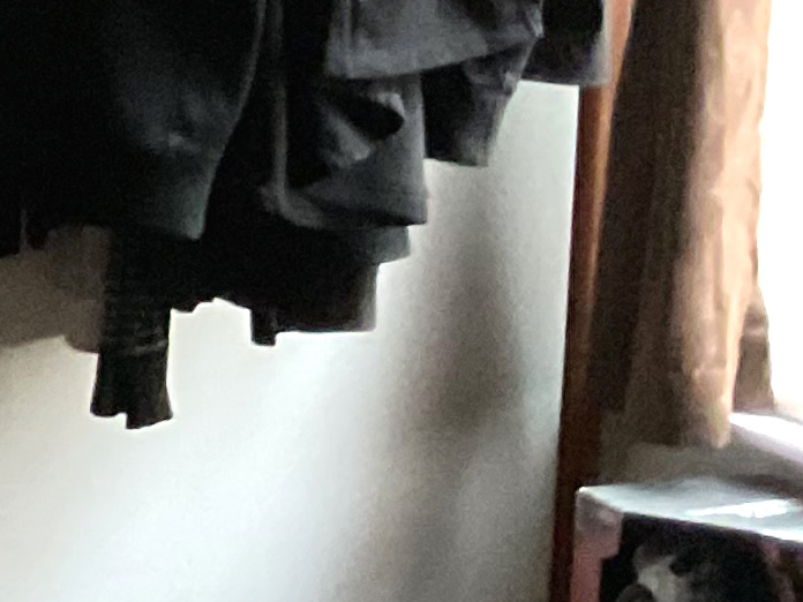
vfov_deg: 8.8
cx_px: -1461
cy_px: 18
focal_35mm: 168
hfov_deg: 9.6
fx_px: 3897
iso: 640
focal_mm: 3
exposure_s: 1/30
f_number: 1.8
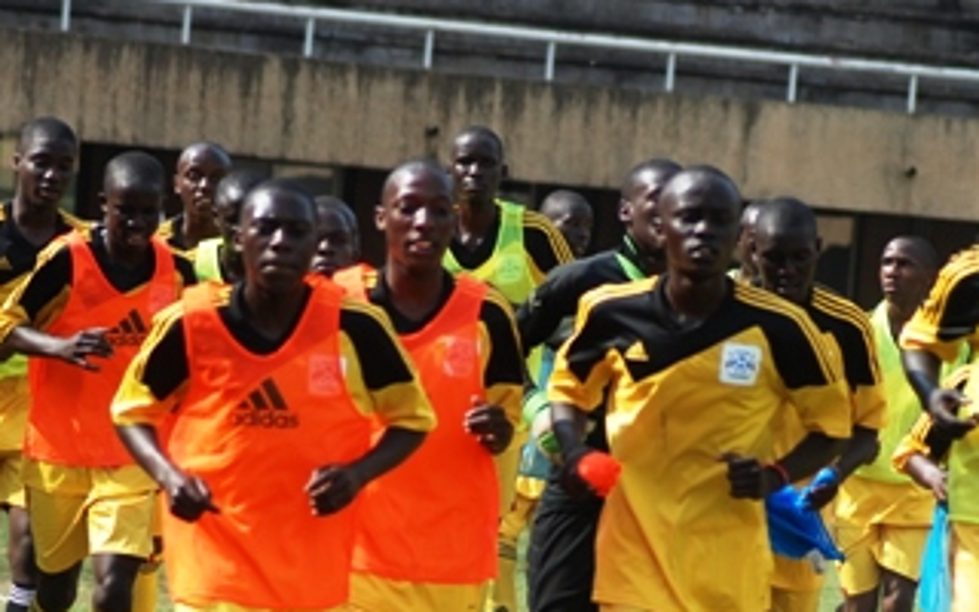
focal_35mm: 398
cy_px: 618
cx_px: 609
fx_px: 10619
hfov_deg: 5.3
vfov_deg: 3.3
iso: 125
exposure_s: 1/350
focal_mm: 130
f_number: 4.8
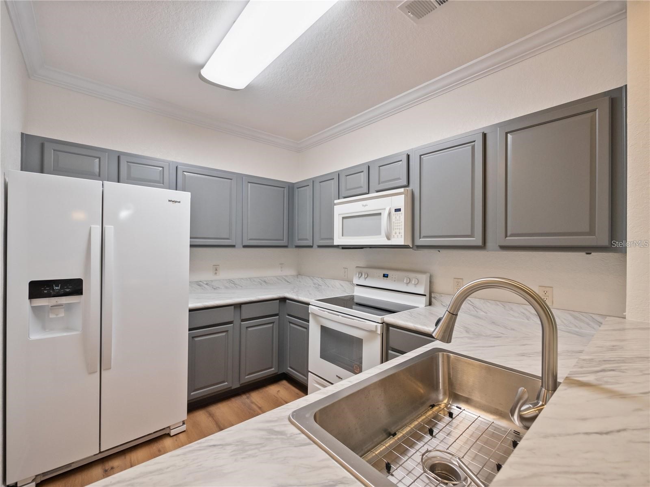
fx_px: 263
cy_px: 244
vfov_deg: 85.7
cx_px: 325
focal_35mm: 14
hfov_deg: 102.1
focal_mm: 7
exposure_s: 1/60
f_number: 4
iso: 1250
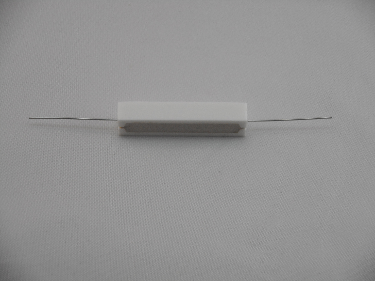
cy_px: 140
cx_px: 188
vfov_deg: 14.5
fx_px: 1105
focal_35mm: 102
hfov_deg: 19.3
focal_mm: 18.2
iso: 250
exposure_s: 1/60
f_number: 5.8
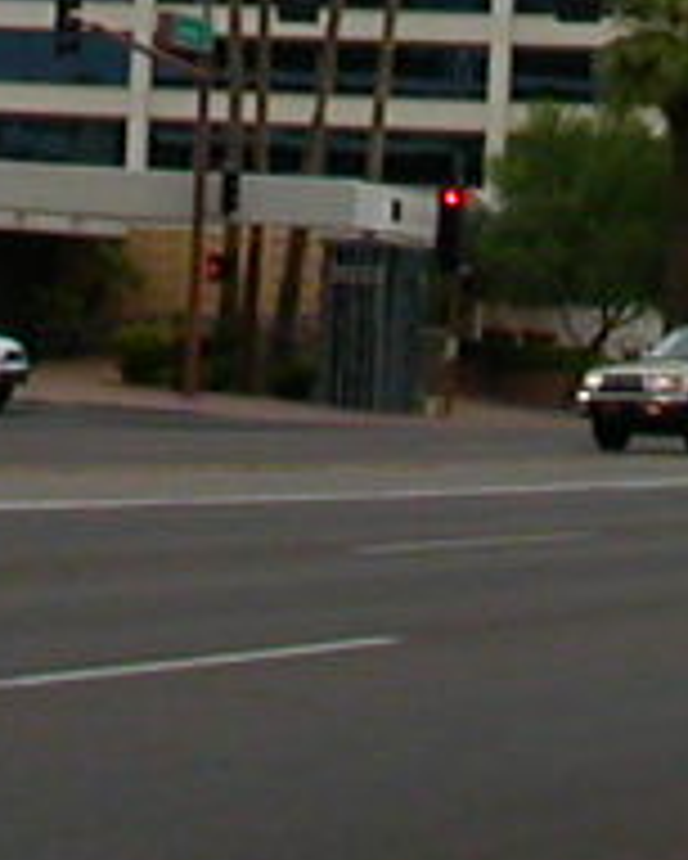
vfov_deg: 9.5
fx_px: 4934
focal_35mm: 194
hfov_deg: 8.0
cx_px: 265
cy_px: -689
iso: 100
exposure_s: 1/278
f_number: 4.5
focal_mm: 5.6
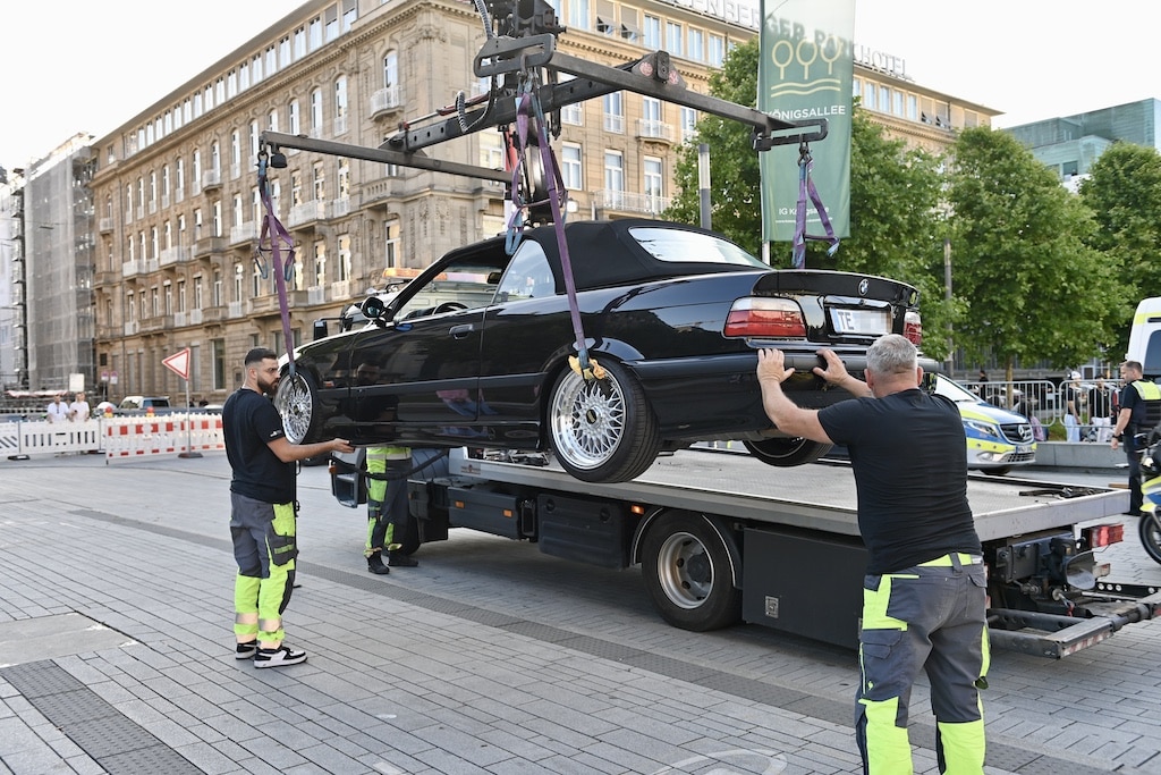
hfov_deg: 58.7
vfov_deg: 41.1
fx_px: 1032
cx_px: 580
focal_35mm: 32
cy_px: 388
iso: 100
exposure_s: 1/100
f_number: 3.5
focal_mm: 32
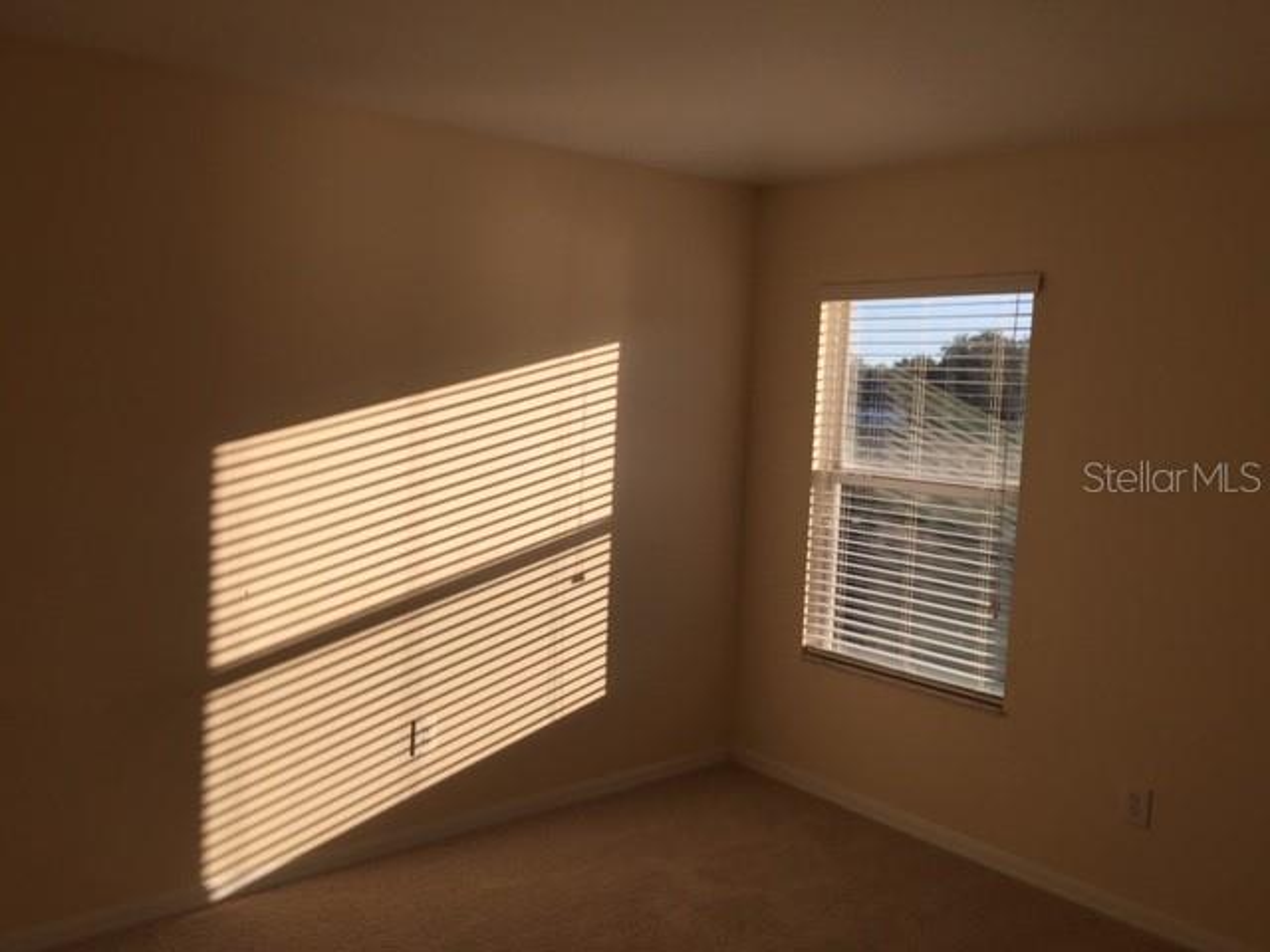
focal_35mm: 29
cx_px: 635
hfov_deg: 61.7
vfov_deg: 48.2
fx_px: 1064
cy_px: 476
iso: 32
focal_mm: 4.15
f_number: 2.2
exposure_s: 1/898
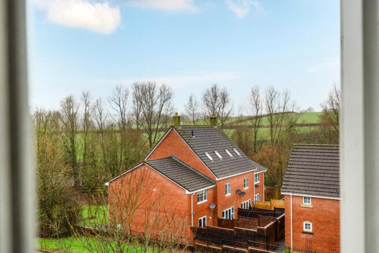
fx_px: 379
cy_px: 126
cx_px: 190
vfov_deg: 36.9
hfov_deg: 53.1
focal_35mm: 36
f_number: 8
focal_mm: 24
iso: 400
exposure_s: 1/200
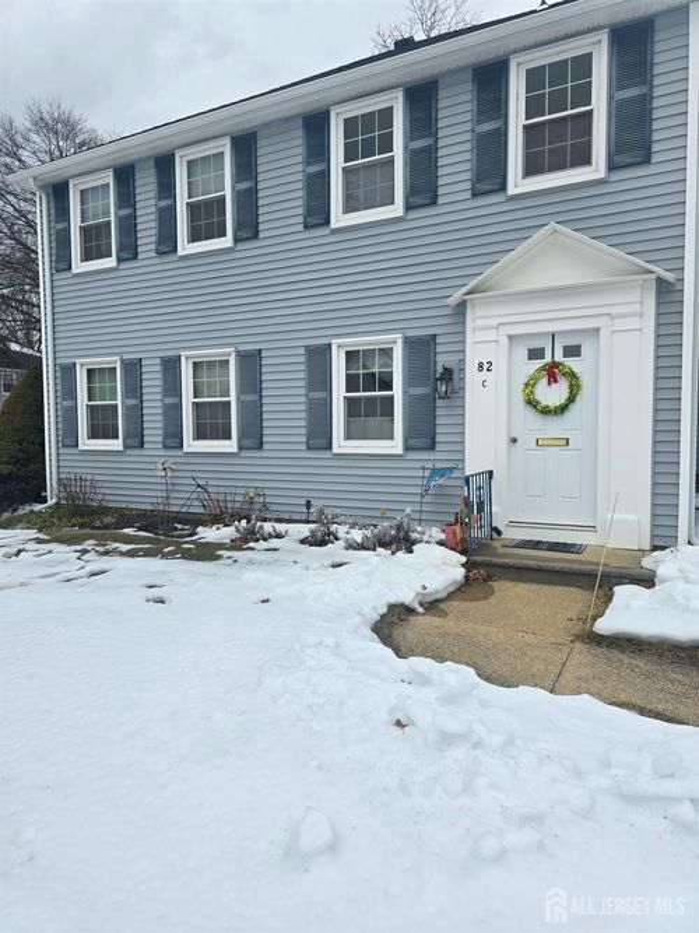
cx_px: 350
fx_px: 619
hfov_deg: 58.9
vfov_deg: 73.9
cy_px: 466
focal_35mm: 23
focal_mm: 6.3
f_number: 1.7
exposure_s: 1/902
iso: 12
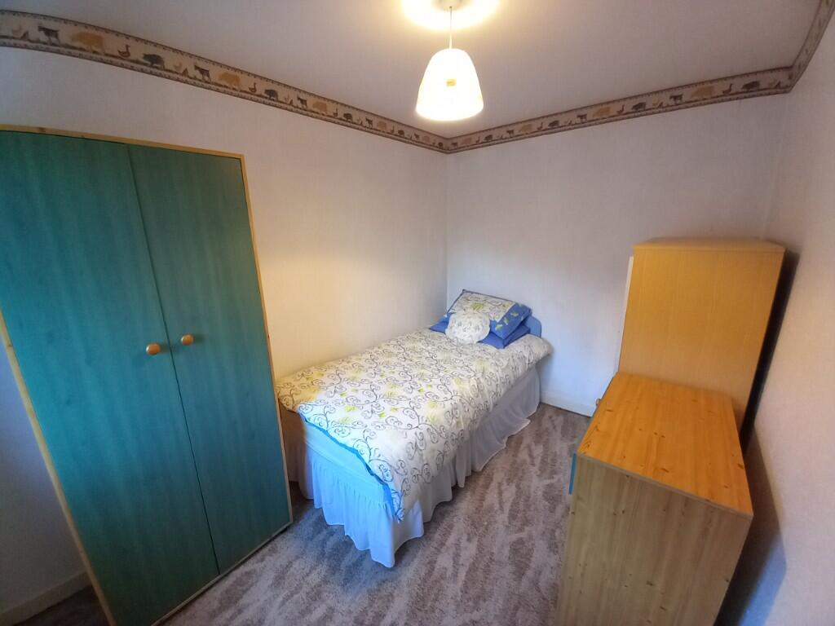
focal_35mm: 13
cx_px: 418
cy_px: 313
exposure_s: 1/25
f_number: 2.2
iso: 200
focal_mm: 1.13
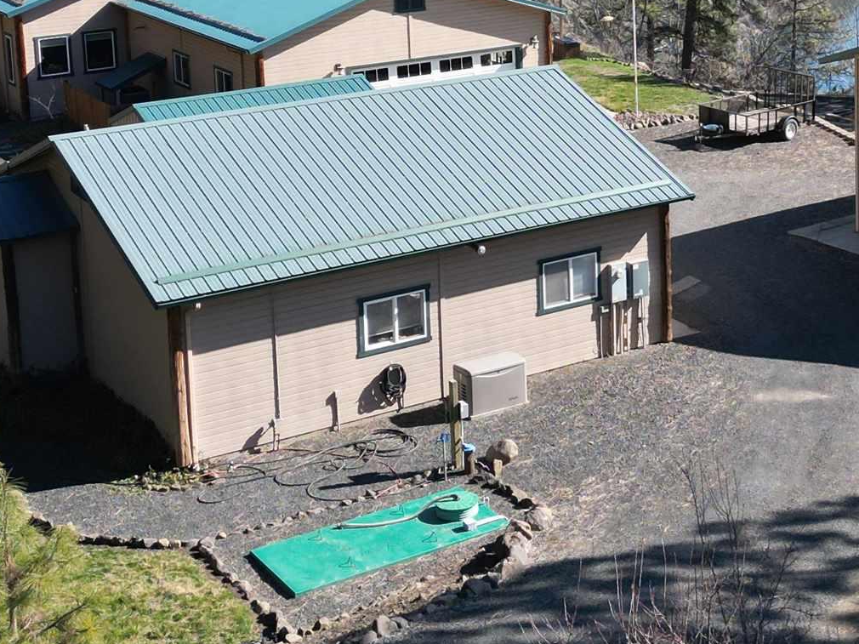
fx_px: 1811
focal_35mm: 73
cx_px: 723
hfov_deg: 26.1
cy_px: 20
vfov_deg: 19.6
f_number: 1.7
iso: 120
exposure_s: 1/1600
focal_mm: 6.72
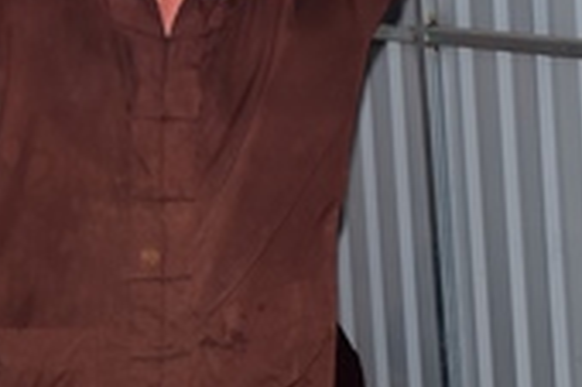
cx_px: 209
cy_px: -68
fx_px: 2471
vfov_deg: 8.9
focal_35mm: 153
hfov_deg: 13.4
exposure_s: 1/125
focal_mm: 40
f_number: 6.3
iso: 400
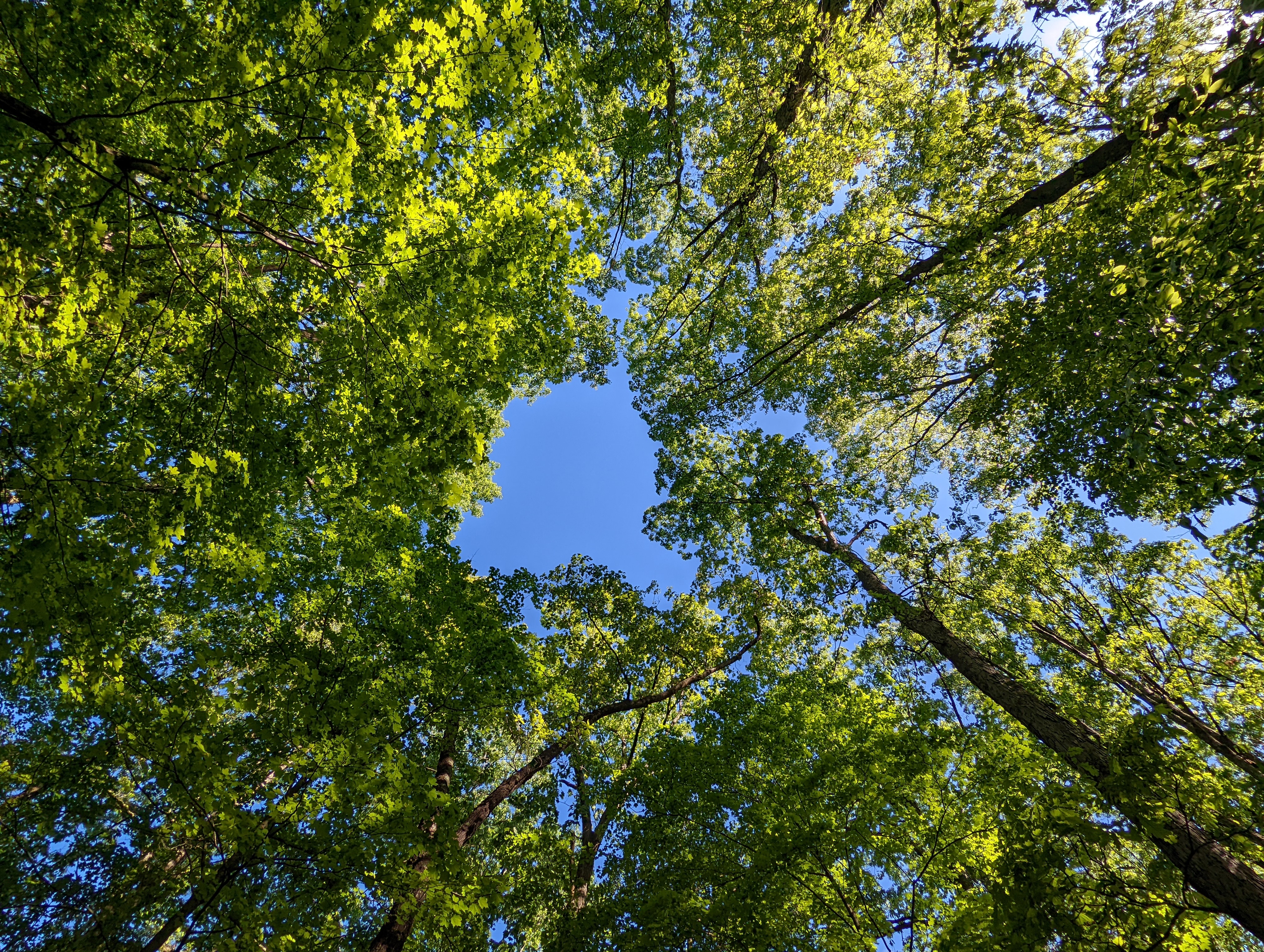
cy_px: 476
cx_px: 632
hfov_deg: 94.4
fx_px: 585
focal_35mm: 16
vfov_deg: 78.2
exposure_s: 1/581
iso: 43
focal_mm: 2.35
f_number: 2.2
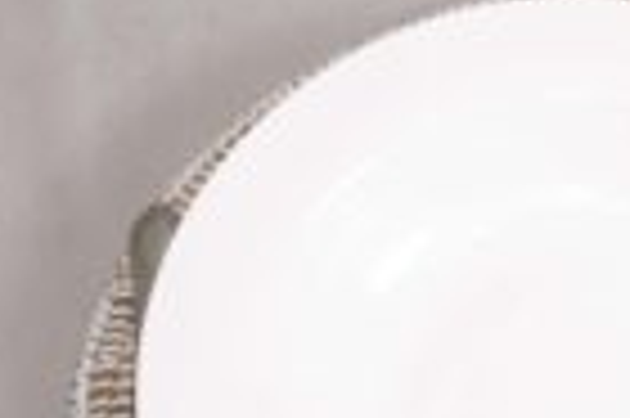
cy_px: 292
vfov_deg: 6.4
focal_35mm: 215
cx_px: 1174
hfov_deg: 9.1
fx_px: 3758
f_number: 4
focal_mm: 50
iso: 400
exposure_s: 1/200
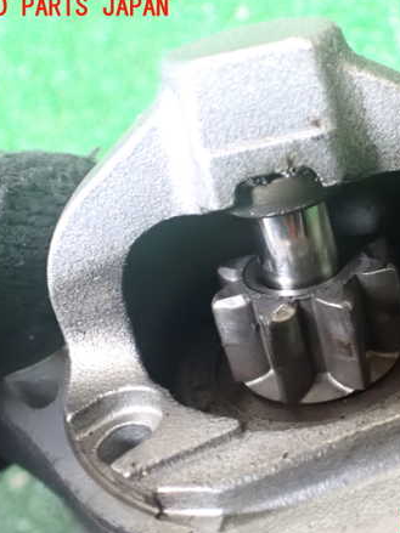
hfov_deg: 34.2
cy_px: 266
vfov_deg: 45.8
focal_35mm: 41
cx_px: 312
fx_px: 632
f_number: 2.3
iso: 1600
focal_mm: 5.4
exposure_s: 1/25
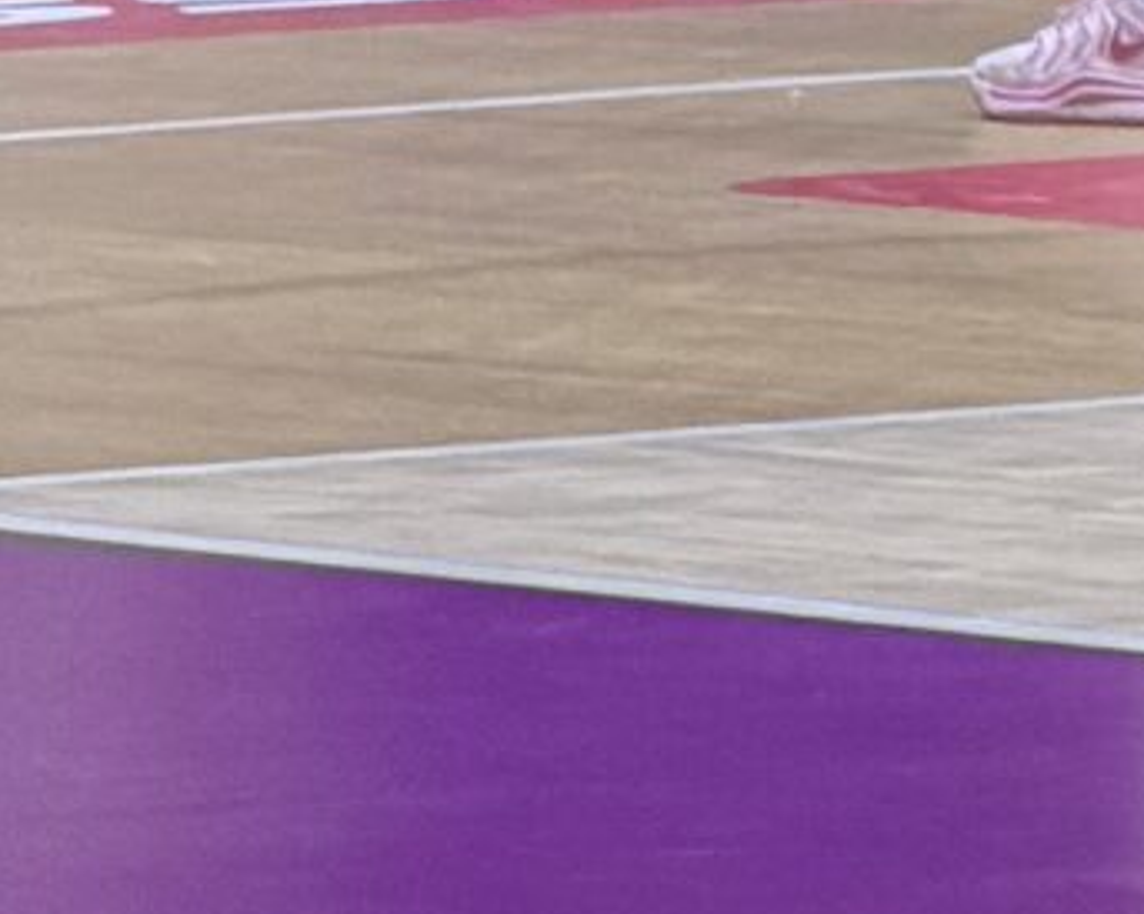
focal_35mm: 729
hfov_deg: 2.6
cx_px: 2501
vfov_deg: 2.1
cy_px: -3306
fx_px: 24668
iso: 160
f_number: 2.8
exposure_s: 1/120
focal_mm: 16.89
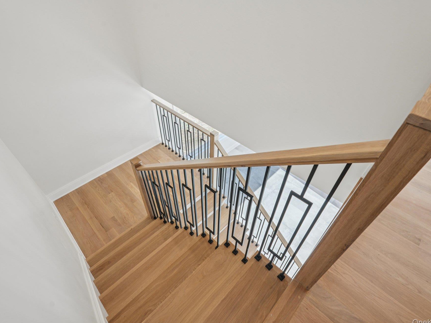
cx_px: 210
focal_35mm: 18
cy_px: 160
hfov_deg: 87.7
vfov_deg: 71.6
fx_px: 224
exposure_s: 1/30
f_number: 8
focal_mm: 16
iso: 160
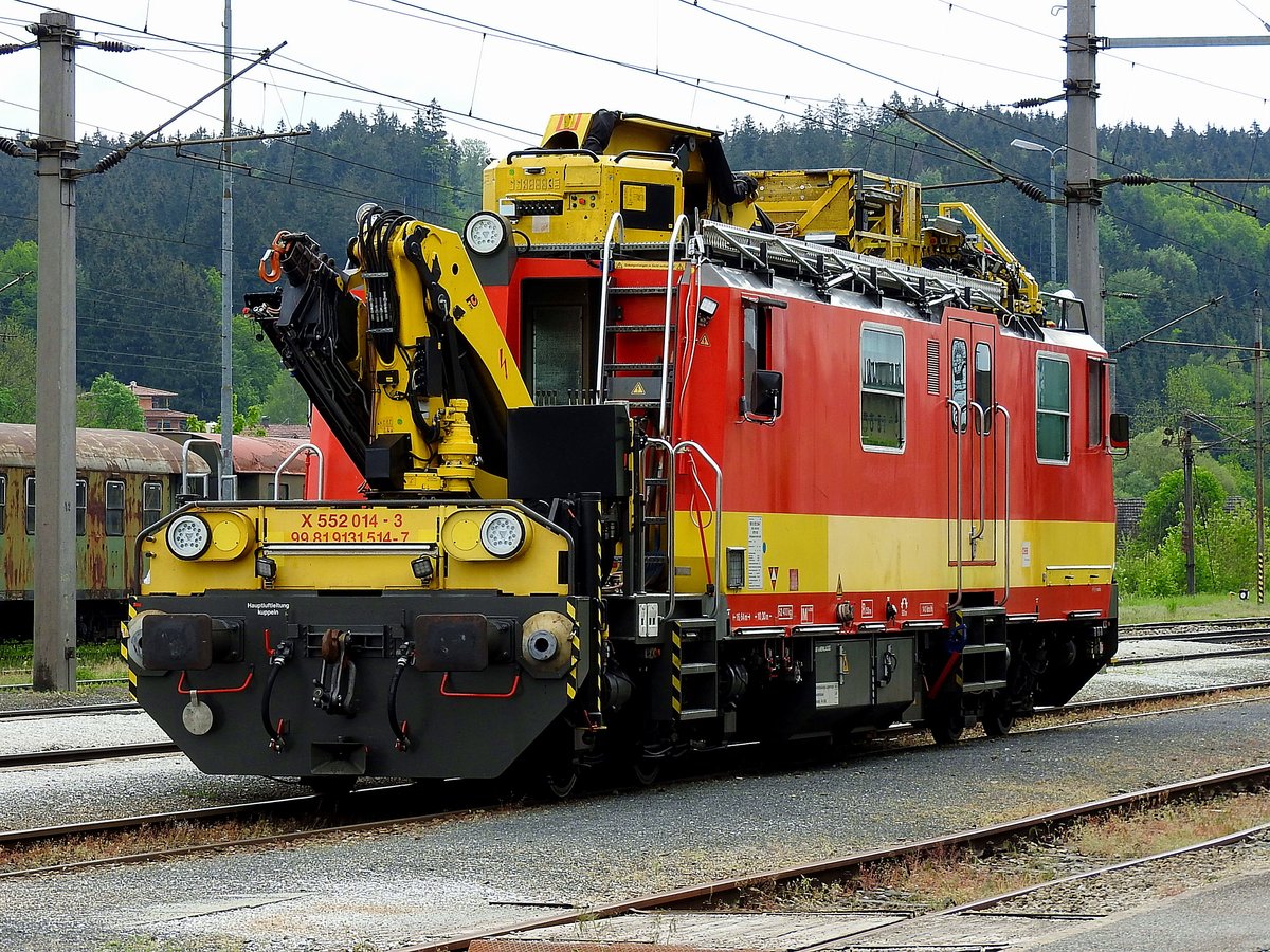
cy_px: 476
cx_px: 635
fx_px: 4586
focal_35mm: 125
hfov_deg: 15.8
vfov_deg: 11.9
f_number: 5
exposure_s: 1/250
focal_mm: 22.4
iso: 100
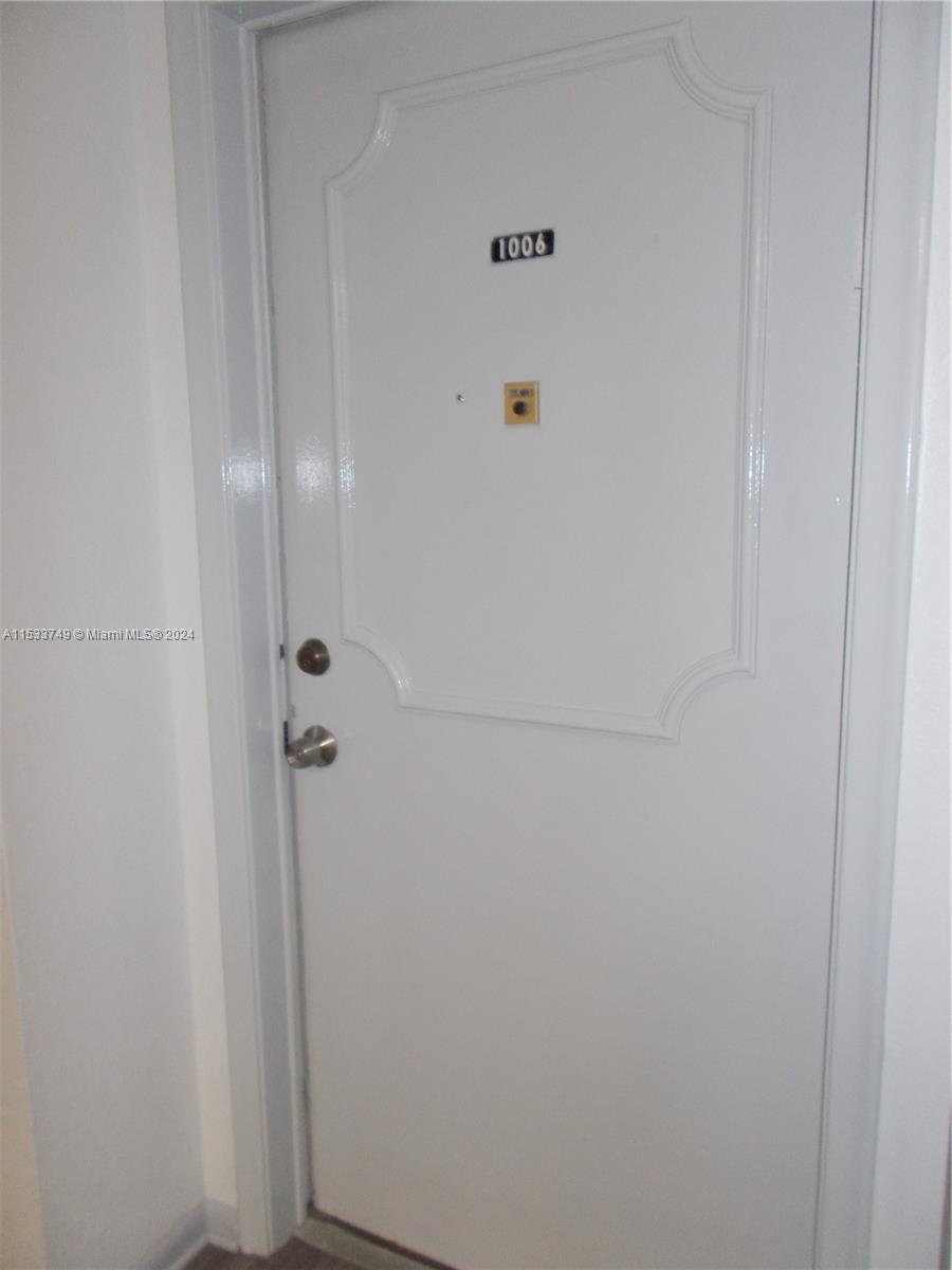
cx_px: 476
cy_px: 635
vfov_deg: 67.3
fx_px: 953
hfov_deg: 53.1
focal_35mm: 26
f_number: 3.2
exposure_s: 1/25
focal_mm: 4.6
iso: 200
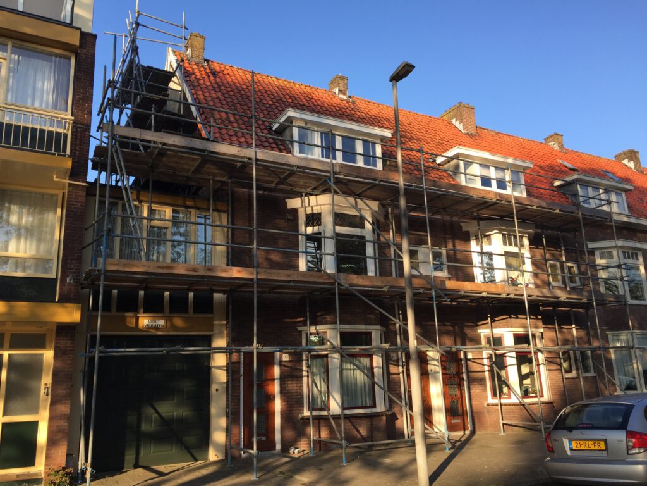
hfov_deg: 61.7
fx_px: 542
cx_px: 324
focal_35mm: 29
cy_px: 243
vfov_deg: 48.2
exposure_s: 1/573
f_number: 2.2
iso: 32
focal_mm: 4.15
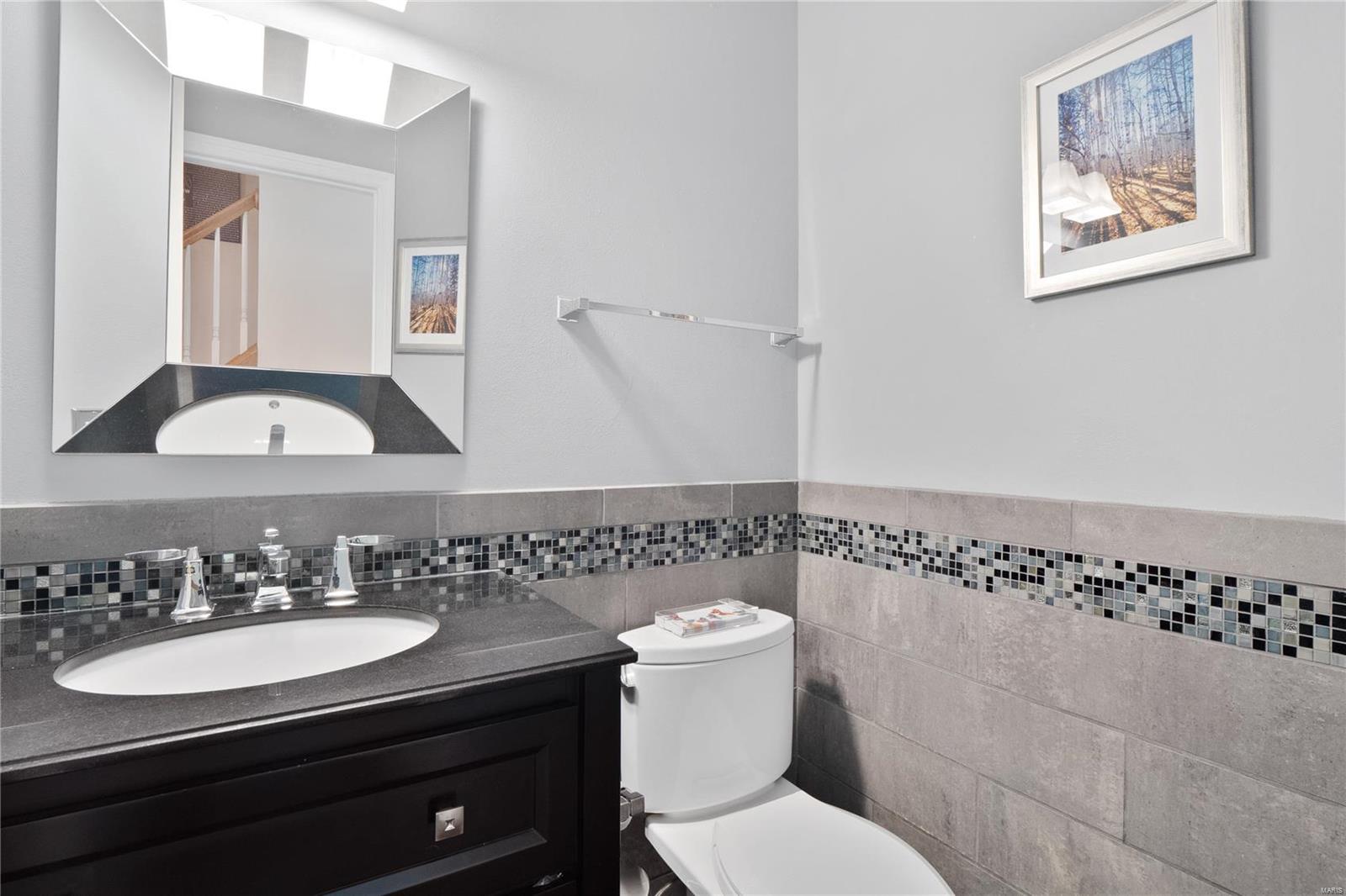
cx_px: 673
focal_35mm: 16
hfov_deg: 96.7
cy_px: 448
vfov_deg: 73.7
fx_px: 598
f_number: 8
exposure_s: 1
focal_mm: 8
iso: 400
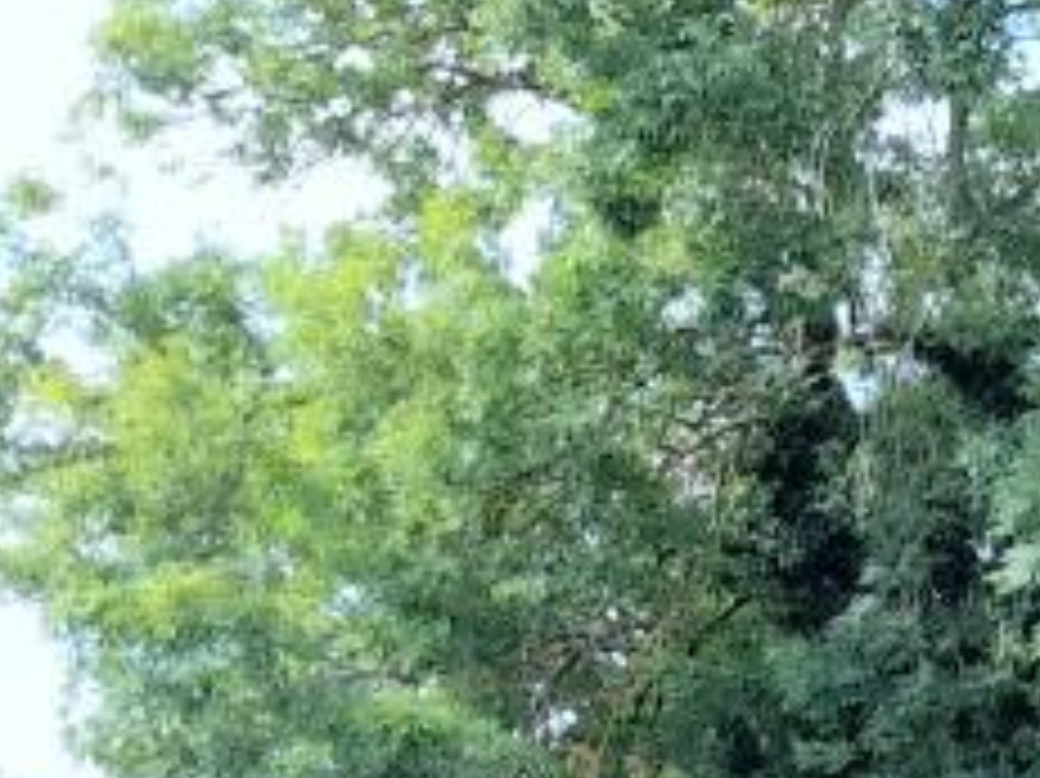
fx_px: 3333
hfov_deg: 17.0
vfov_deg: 11.7
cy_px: 1623
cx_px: 1202
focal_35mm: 111
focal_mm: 4.6
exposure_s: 1/160
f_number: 2
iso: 20
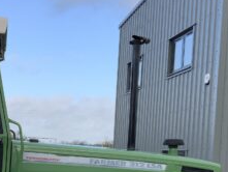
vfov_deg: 17.1
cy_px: 184
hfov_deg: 22.7
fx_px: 554
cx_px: 20
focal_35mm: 84
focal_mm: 3
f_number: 1.8
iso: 16
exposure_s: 1/562
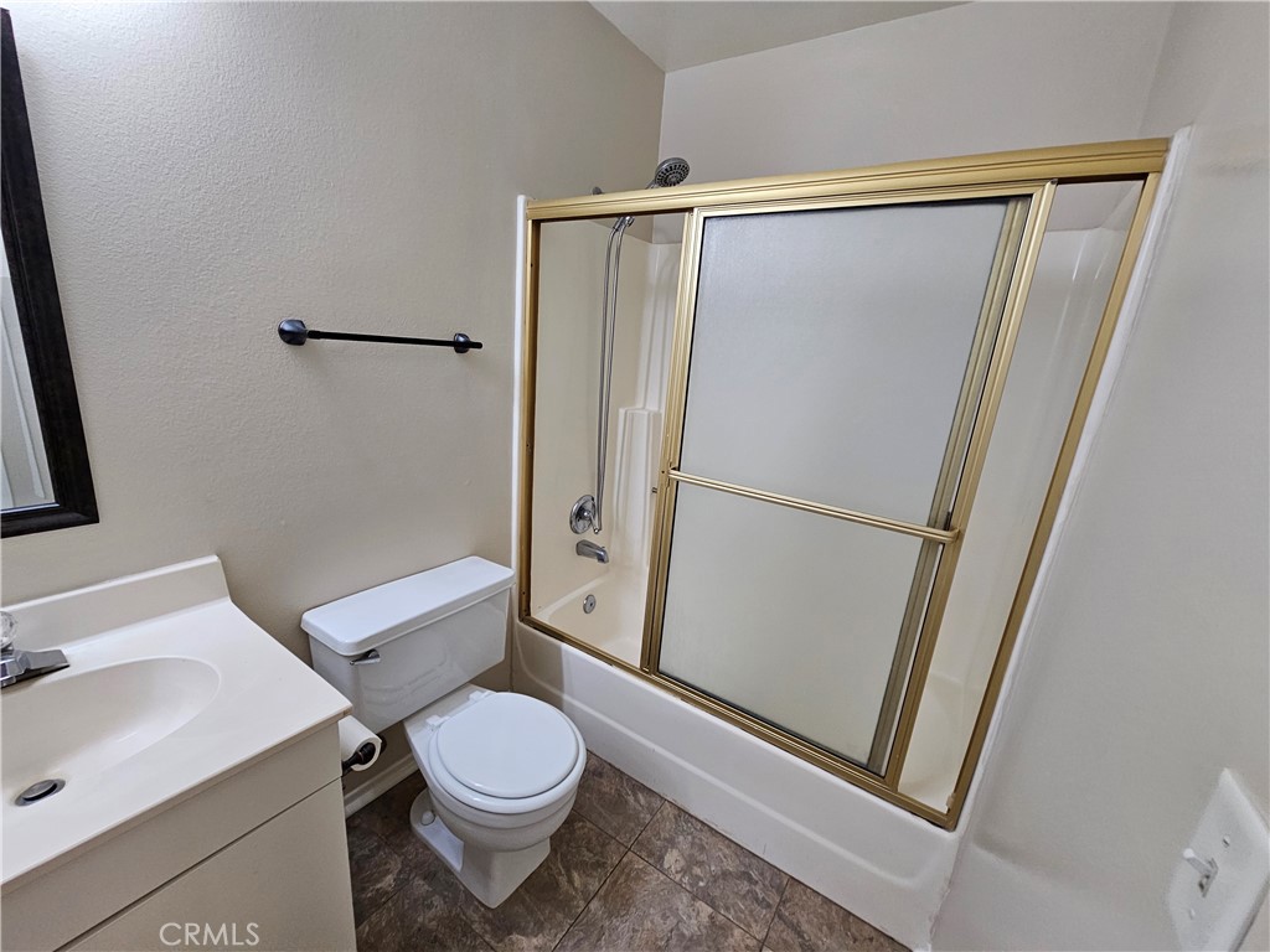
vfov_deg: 89.9
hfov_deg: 106.2
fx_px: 477
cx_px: 635
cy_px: 476
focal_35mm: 13
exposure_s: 1/60
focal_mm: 2.2
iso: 160
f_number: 2.2
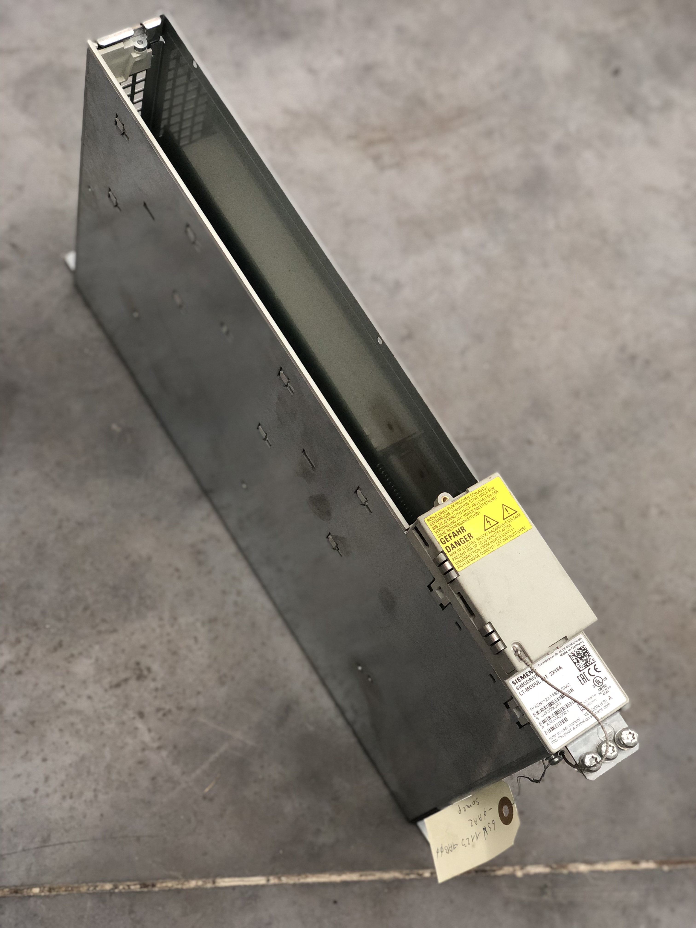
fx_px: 1394
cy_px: 464
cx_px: 348
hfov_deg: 28.0
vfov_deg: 36.8
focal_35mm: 52
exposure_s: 1/50
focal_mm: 6
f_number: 2.4
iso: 80
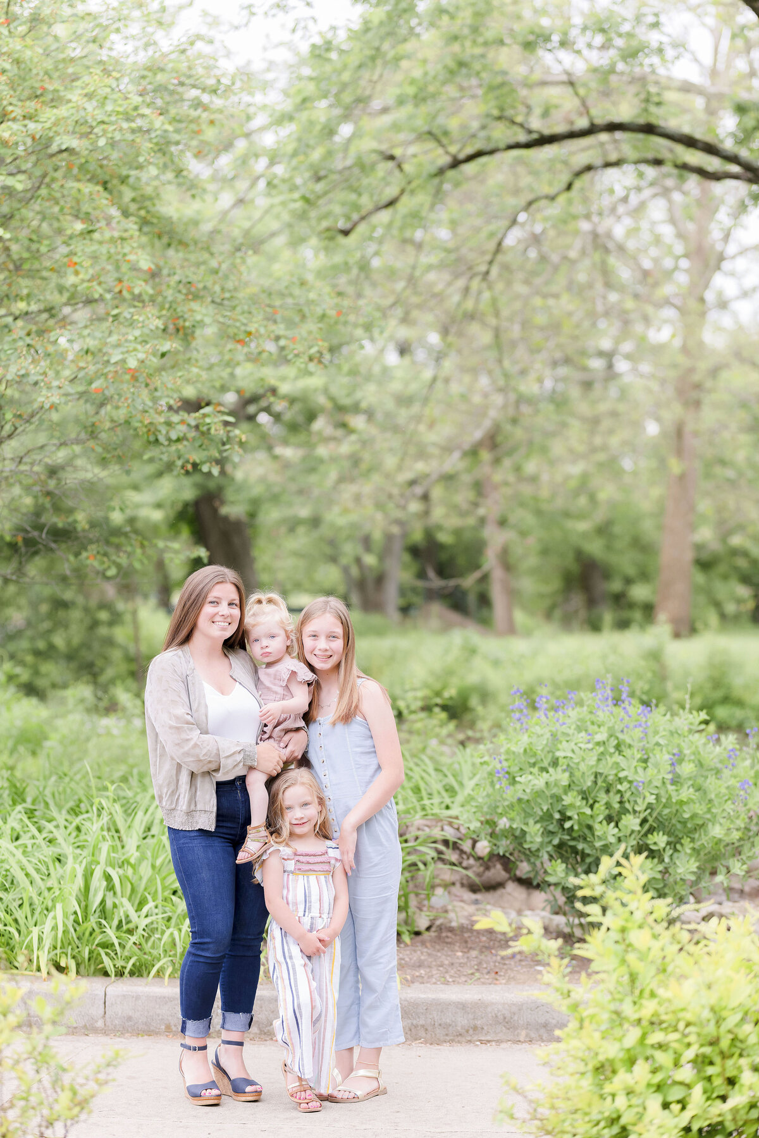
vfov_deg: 23.9
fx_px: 2688
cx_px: 380
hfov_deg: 16.1
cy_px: 569
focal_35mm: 85
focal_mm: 85
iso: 500
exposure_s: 1/320
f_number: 2.5
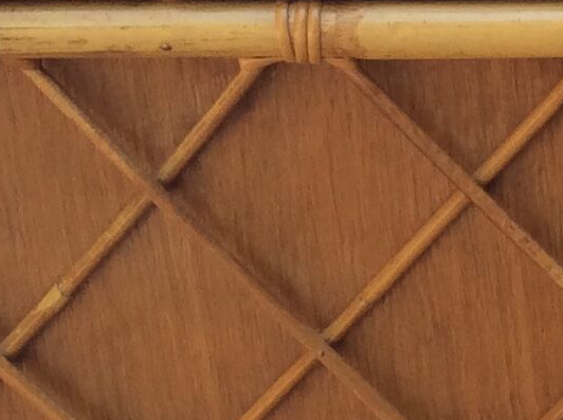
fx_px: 2533
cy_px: 572
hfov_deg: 12.4
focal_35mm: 156
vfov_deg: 9.3
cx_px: 685
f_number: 2.4
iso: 32
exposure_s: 1/107
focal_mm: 3.3
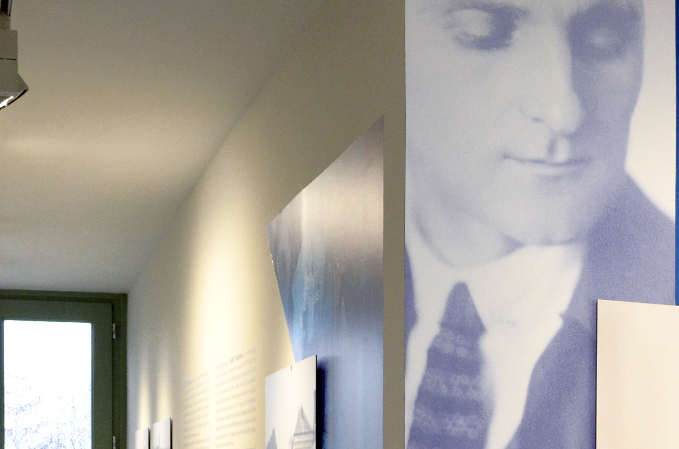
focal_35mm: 81
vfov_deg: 16.0
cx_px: 583
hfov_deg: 24.5
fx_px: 1524
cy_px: 574
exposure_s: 1/30
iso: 1400
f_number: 3.5
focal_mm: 18
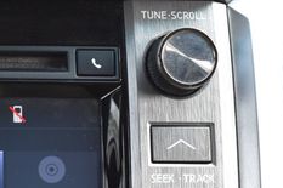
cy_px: 200
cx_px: -79
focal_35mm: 132
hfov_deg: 14.9
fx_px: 1037
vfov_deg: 10.3
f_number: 8
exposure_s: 1/80
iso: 400
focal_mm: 32
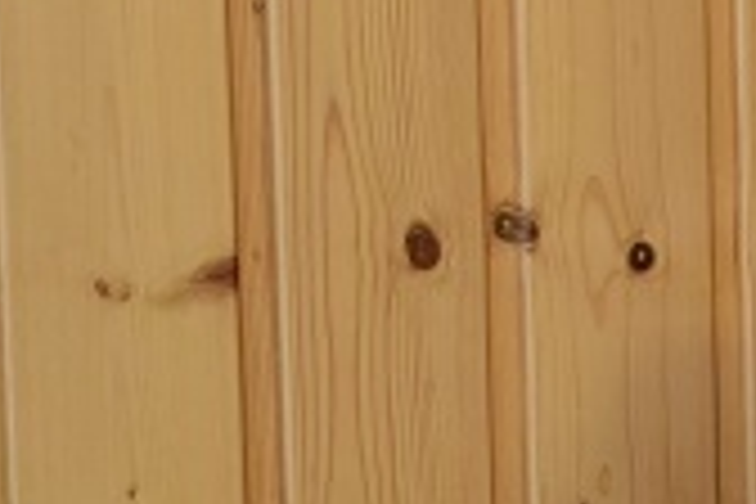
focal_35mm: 181
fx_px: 3801
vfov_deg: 7.4
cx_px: 1764
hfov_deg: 10.0
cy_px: 855
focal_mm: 38
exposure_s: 1/60
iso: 3200
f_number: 10
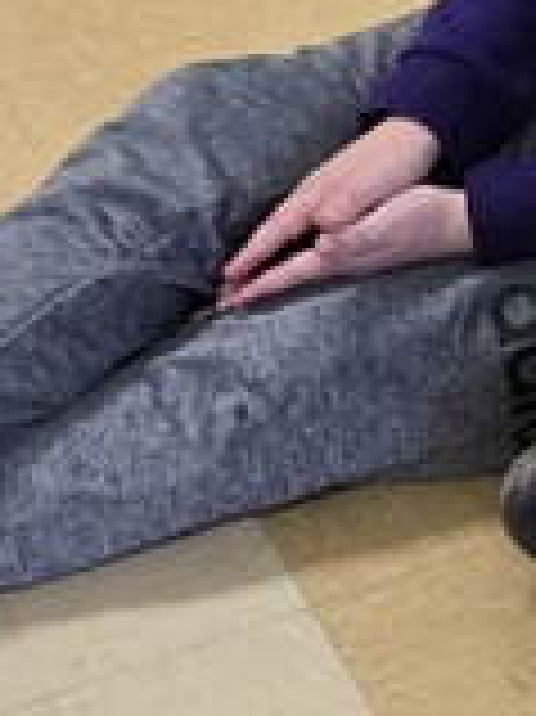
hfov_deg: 9.5
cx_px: 968
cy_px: 176
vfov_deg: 13.3
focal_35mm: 148
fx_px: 3060
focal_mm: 5.4
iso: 320
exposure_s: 1/120
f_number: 1.8
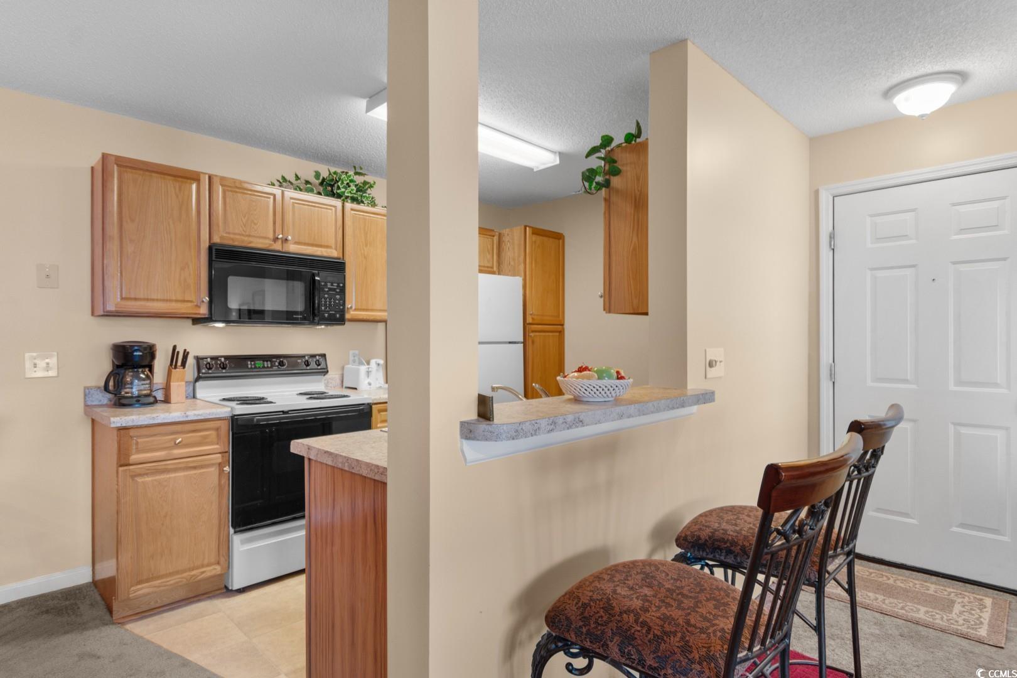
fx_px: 537
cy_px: 339
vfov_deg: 64.6
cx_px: 508
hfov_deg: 86.9
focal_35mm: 19
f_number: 4.8
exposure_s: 1/8
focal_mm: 13
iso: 100
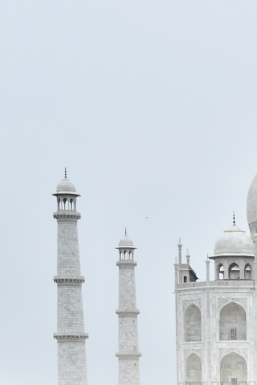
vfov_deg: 13.2
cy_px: 587
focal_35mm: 146
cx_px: 324
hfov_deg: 9.3
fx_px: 1561
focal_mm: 30
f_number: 7.1
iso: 160
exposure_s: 1/100
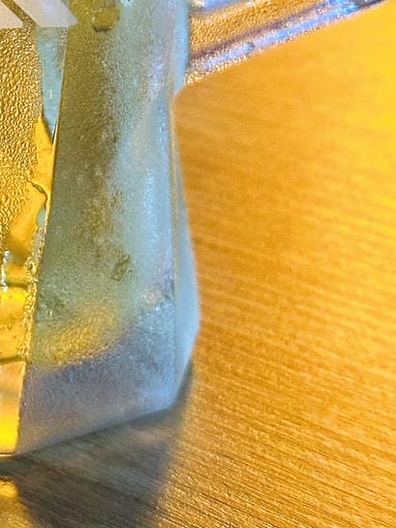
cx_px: 6
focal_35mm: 141
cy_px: -216
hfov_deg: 10.4
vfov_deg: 13.3
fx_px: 2150
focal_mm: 6.86
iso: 250
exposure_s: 1/40
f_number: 1.78
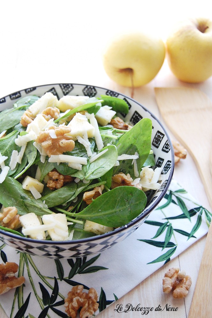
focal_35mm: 57
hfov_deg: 23.7
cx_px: 106
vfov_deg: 35.1
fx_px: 504
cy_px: 159
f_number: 4.8
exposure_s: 1/25
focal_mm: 38
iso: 800
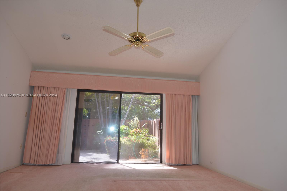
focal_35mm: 24
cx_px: 144
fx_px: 191
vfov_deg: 53.1
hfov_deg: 73.8
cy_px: 96
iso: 640
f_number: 4
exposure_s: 1/250
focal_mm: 24
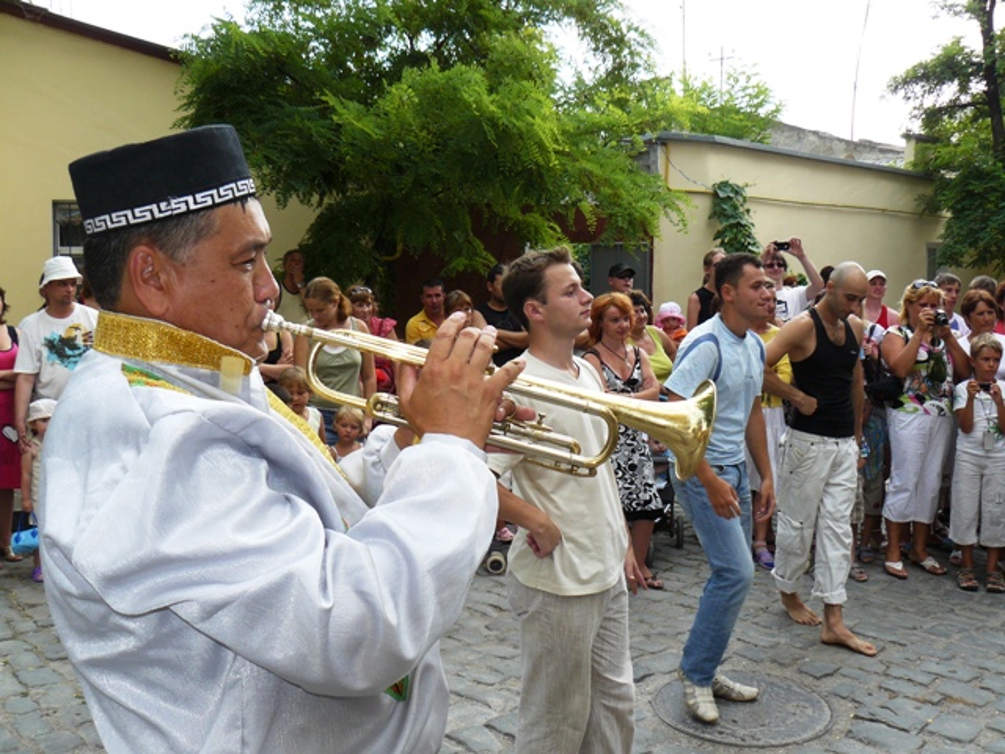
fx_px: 1045
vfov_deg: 39.7
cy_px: 377
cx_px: 502
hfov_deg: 51.4
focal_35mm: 36
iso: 100
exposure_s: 1/125
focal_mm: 6
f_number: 4
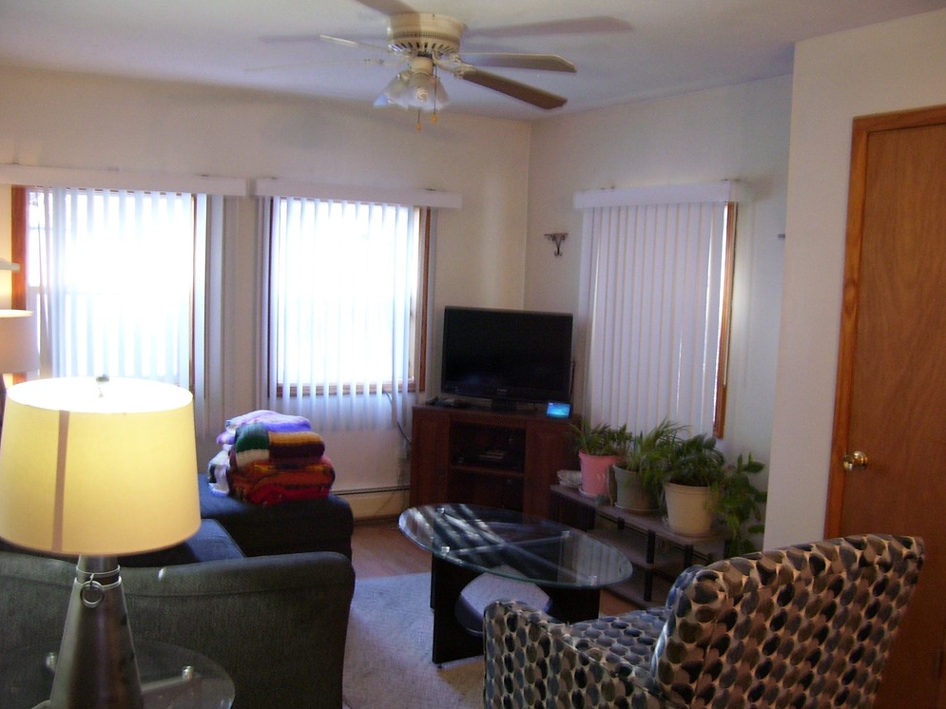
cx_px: 481
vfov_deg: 40.7
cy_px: 363
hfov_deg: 52.6
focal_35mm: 35
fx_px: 956
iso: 160
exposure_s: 1/8
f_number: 2.7
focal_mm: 5.6
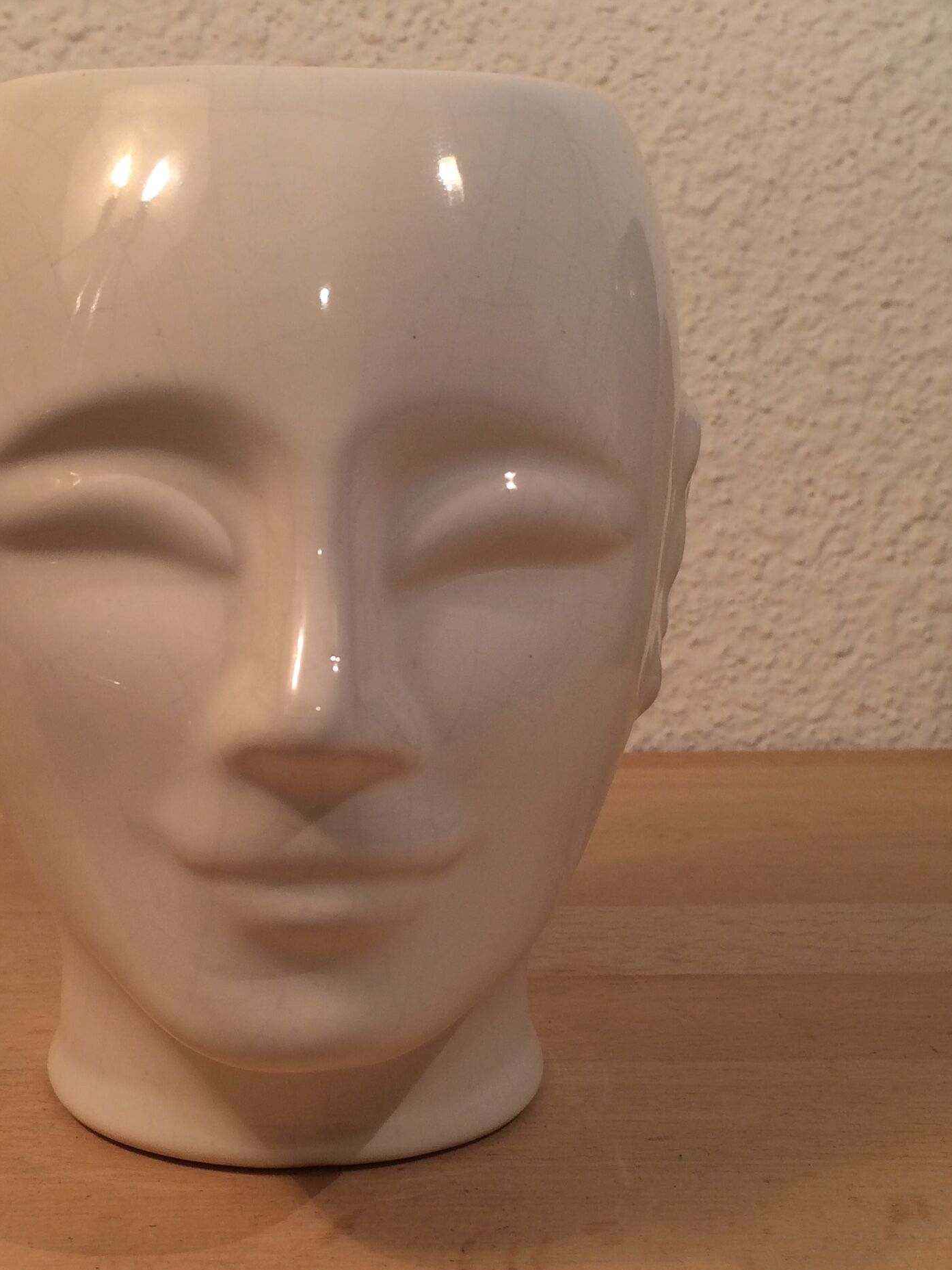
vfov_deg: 37.5
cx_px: 321
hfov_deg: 28.4
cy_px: 656
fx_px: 1870
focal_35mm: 51
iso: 50
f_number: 2.2
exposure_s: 1/50
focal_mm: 4.15
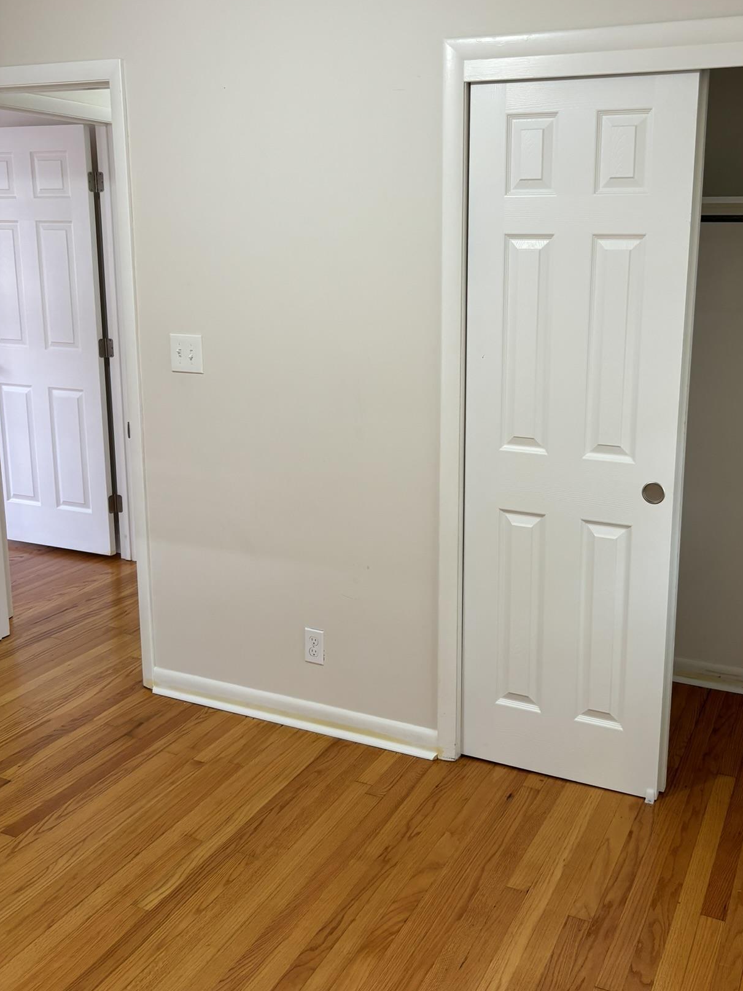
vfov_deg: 55.1
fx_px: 945
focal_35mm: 33
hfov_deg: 42.6
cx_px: 466
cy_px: 423
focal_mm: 5.96
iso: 125
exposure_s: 1/60
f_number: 1.6
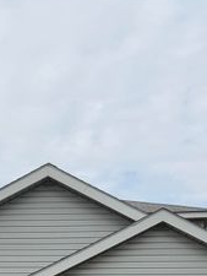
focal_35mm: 71
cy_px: 355
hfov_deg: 20.6
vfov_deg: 24.1
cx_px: 62
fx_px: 566
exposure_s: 1/4975
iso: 80
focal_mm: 6.76
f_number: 1.78
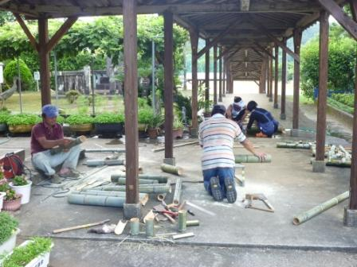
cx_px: 178
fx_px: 443
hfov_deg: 43.9
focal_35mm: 43
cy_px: 134
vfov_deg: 33.6
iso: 160
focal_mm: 7.7
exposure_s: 1/40
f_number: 3.7
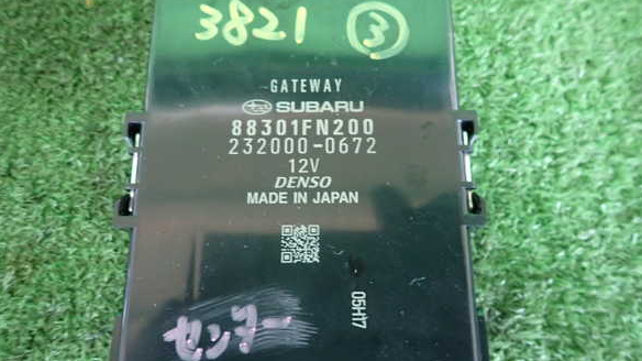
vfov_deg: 41.4
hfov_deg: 67.9
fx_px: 476
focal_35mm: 28
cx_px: 328
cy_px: 164
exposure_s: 1/30
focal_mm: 4.5
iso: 500
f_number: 2
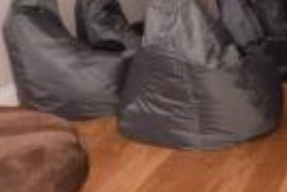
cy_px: -59
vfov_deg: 17.3
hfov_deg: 27.3
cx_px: 115
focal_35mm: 74
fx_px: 590
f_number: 5.6
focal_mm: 14
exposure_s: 1/60
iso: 400
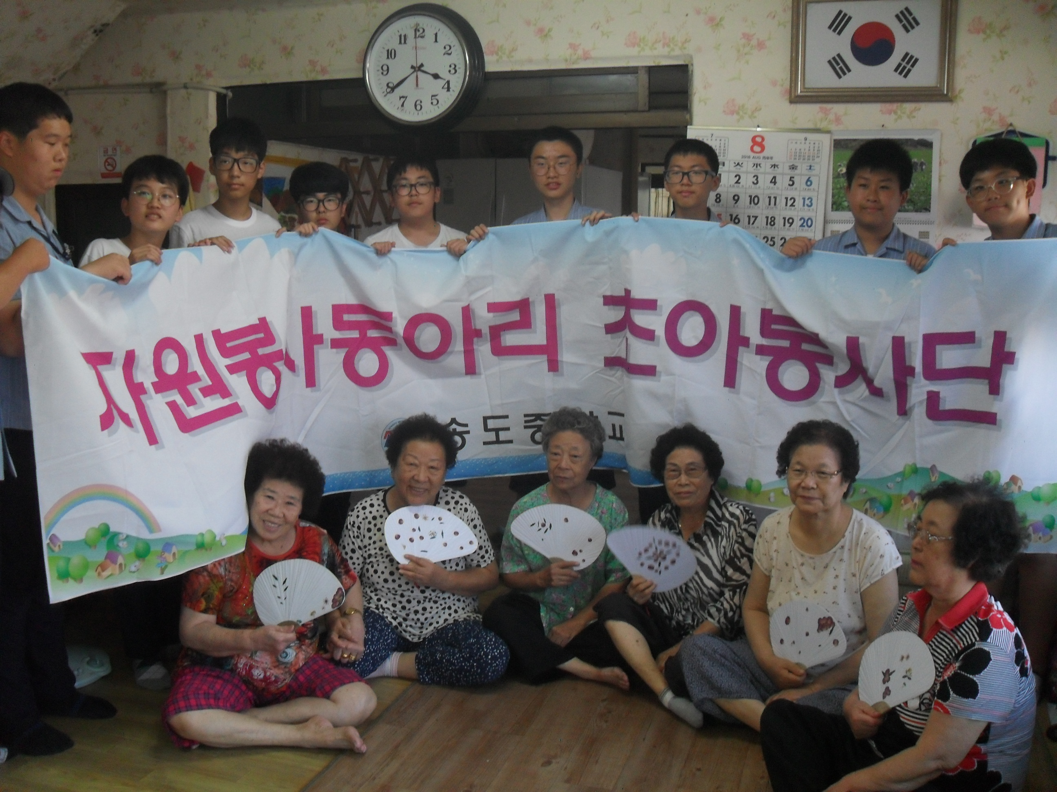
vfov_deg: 40.7
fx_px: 1069
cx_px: 528
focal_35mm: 35
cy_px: 396
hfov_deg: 52.6
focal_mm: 6.2
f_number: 2.8
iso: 160
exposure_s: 1/45
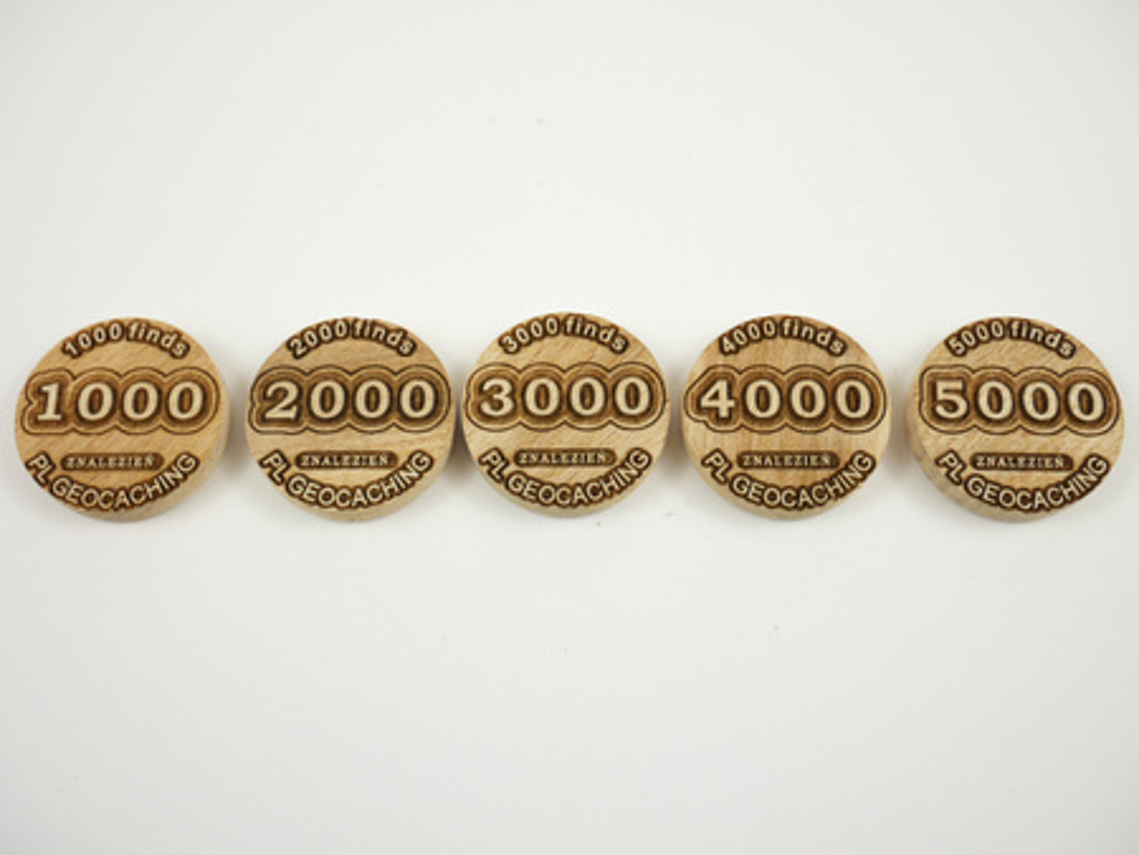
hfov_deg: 51.3
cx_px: 570
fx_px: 1185
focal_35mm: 36
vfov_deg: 39.7
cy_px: 428
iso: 200
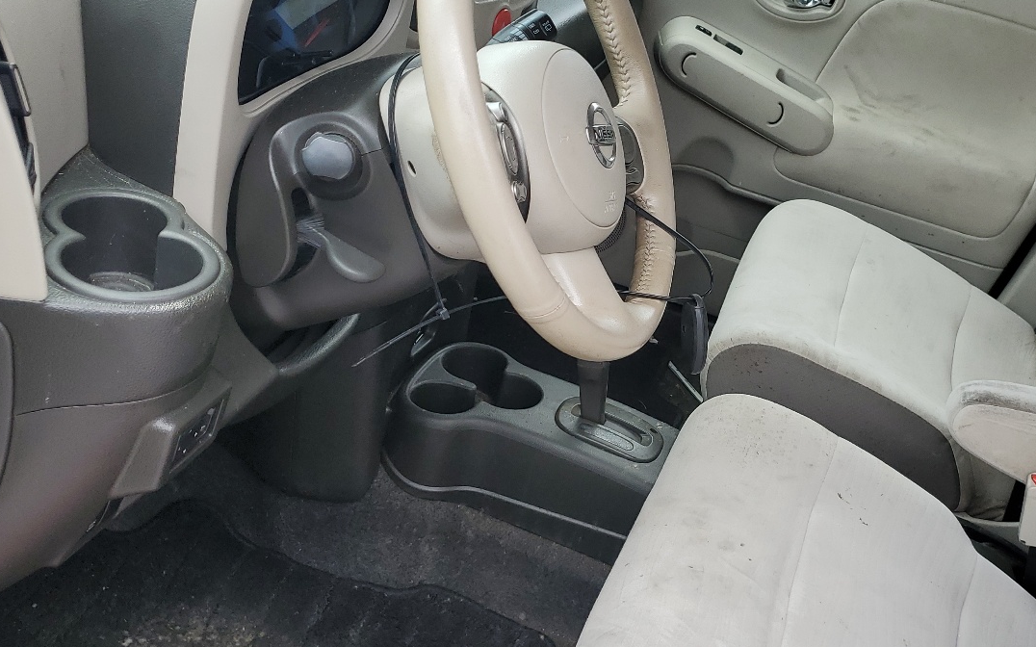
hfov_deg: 46.9
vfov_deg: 31.0
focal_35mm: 41
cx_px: 742
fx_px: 1157
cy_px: 422
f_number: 1.5
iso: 50
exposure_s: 1/476
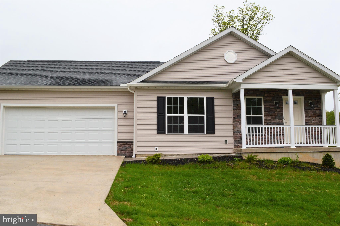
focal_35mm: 33
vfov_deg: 39.9
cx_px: 170
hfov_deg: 57.3
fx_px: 311
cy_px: 113
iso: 400
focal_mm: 22
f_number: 10
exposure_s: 1/250
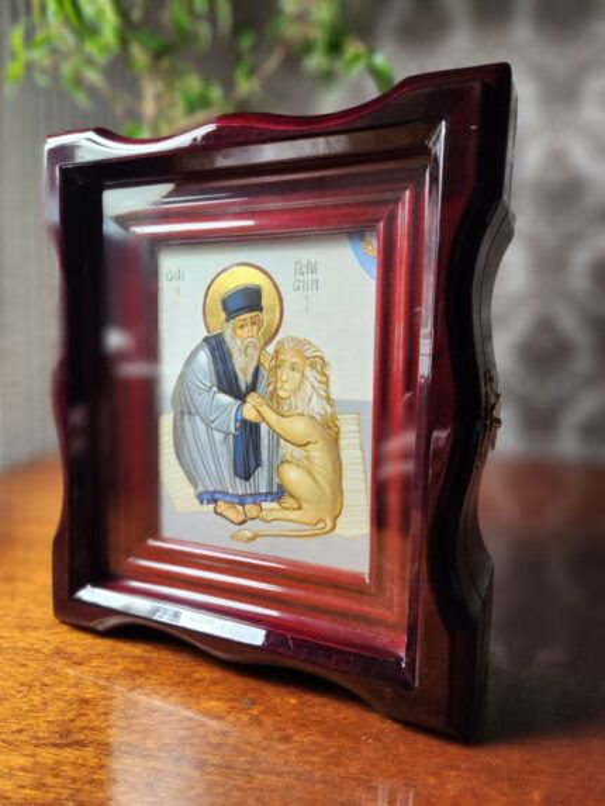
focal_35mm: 23
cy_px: 403
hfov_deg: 58.9
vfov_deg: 73.9
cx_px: 302
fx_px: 536
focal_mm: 5.4
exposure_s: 1/100
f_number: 1.8
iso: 400
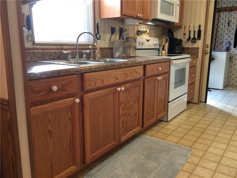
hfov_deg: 61.7
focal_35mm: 29
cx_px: 118
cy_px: 89
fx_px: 199
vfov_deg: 48.2
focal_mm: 4.15
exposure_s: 1/15
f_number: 2.2
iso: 40
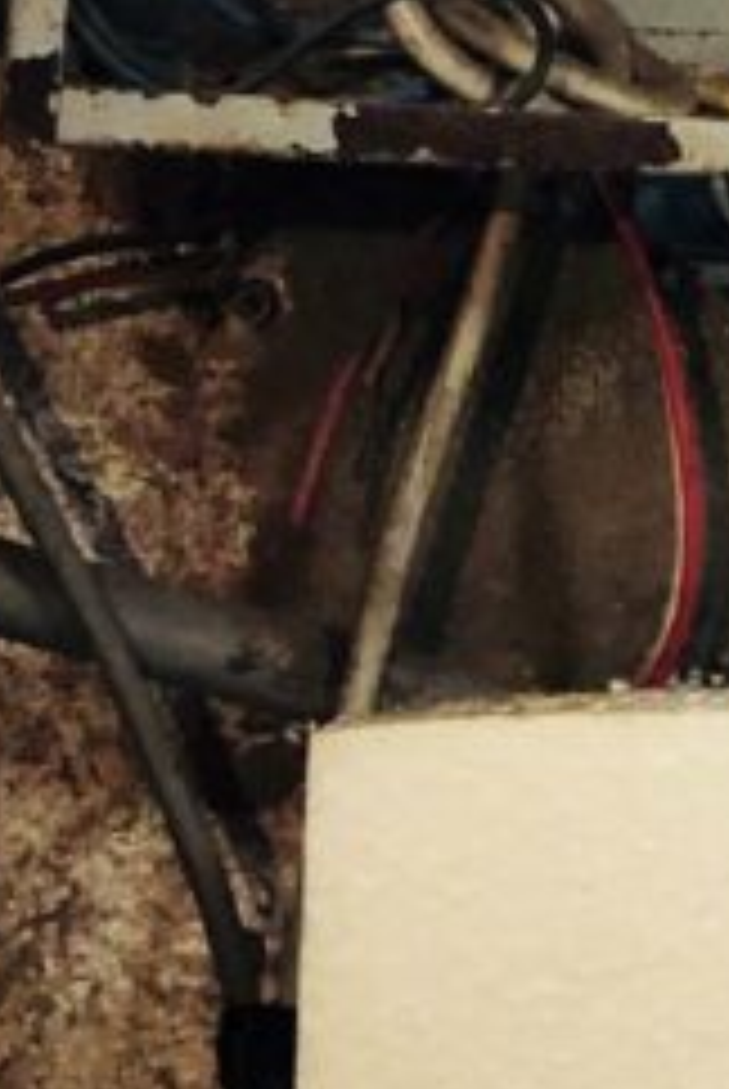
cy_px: -873
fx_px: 3725
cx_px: 940
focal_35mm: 123
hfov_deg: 10.9
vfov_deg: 14.6
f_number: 1.8
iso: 100
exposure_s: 1/15
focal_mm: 3.99
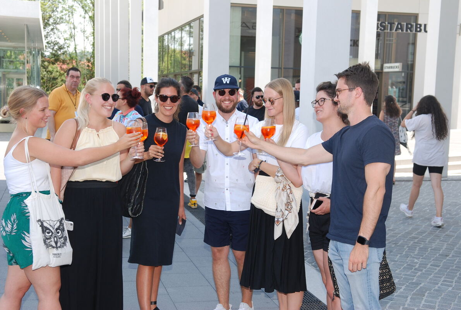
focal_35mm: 51
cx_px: 230
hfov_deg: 38.8
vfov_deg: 26.6
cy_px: 155
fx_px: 655
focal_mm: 34
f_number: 5.6
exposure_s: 1/125
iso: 100
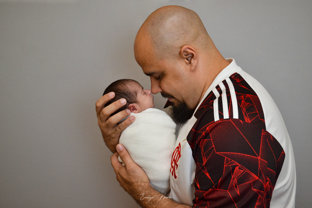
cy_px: 104
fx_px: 338
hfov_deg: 49.6
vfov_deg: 34.2
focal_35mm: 39
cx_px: 156
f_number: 4.5
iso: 800
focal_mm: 26
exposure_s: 1/200
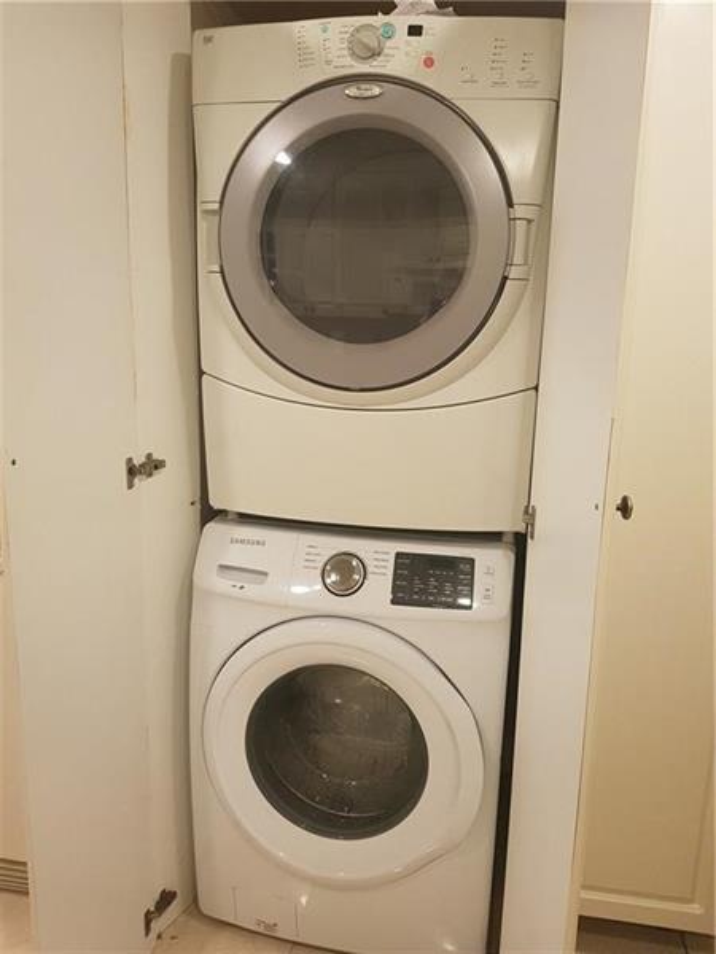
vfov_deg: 67.3
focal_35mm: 26
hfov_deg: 53.1
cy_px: 477
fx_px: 717
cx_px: 358
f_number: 1.7
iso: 160
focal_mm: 4.2
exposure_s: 1/40
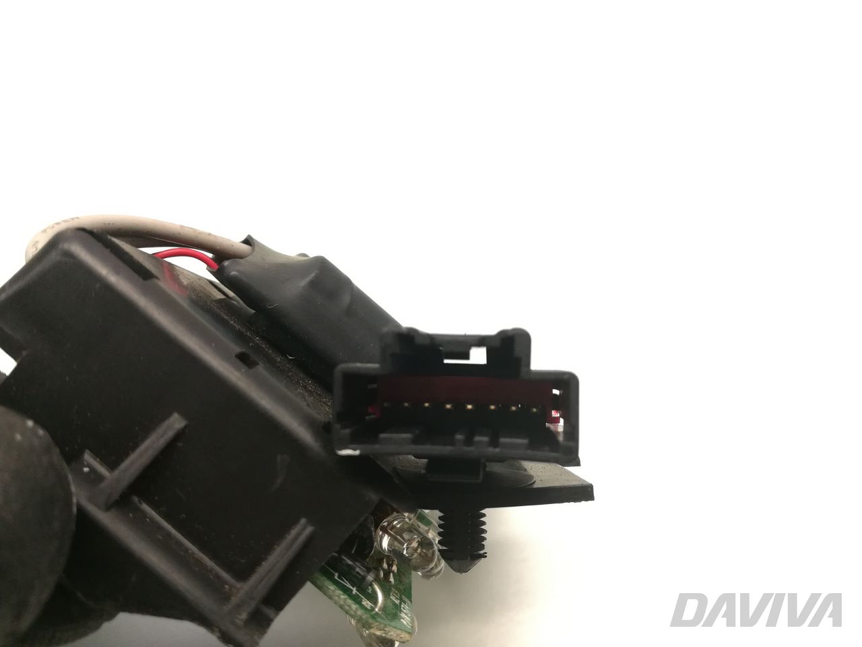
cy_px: 324
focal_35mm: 26
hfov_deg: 67.3
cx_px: 431
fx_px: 647
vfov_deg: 53.1
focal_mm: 3.83
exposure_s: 1/100
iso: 100
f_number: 2.2
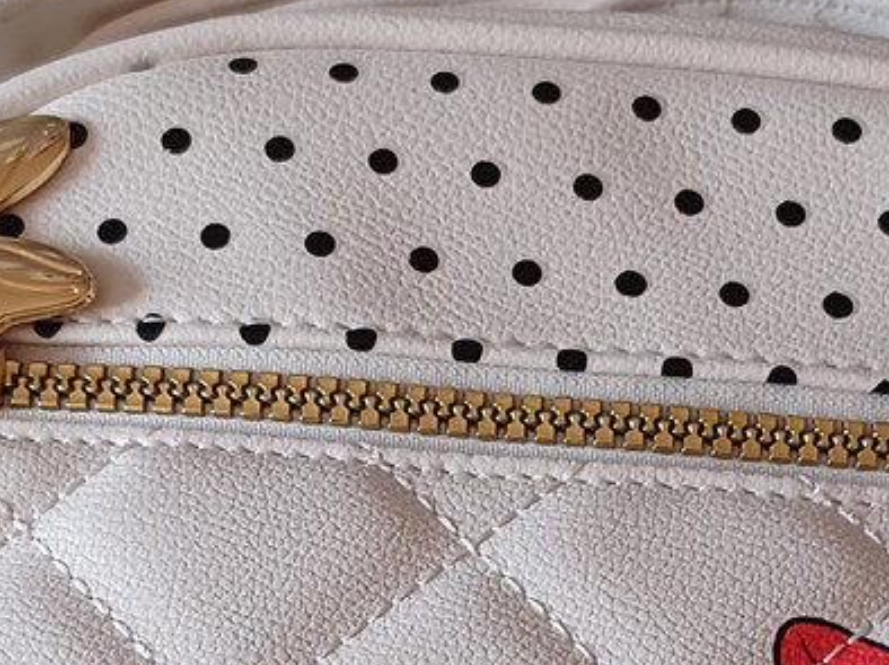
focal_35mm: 65
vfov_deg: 21.6
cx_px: 677
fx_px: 1668
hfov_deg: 29.3
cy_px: 697
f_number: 1.8
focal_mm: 4.6
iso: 250
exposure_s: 1/60.2
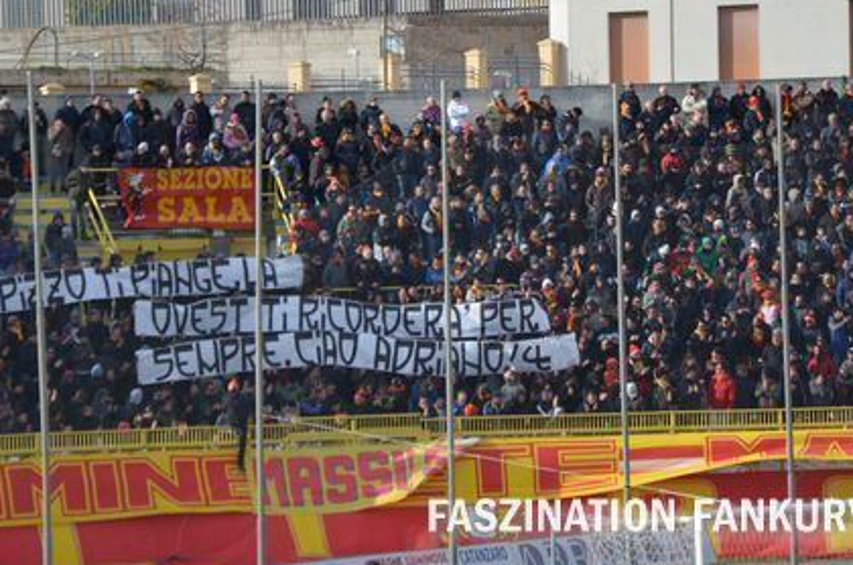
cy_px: 249
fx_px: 5051
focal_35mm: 214
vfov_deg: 6.4
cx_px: 433
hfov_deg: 9.7
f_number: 5.6
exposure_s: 1/500
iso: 125
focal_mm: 105
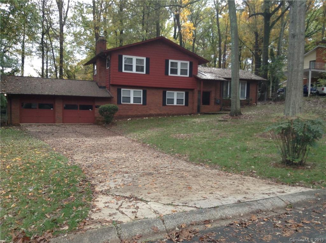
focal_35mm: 33
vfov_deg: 42.8
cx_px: 163
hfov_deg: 55.4
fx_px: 310
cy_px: 122
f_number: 2.4
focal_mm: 3.3
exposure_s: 1/127
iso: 25
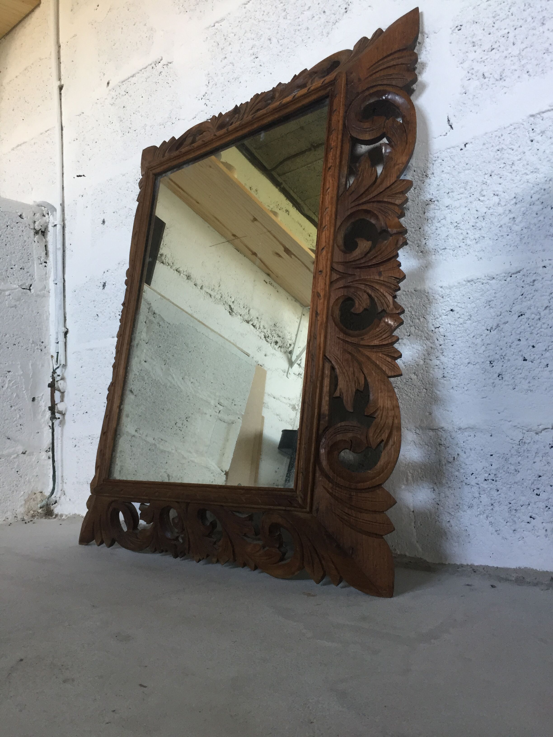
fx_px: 618
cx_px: 276
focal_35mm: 29
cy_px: 368
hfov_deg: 48.2
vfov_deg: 61.7
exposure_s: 1/33
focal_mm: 4.15
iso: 100
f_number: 2.2
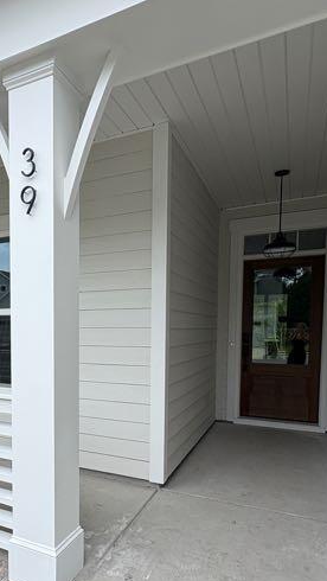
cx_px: 78
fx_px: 400
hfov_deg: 42.9
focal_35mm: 26
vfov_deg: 71.1
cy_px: 352
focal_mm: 2.22
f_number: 2.2
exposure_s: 1/707
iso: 40
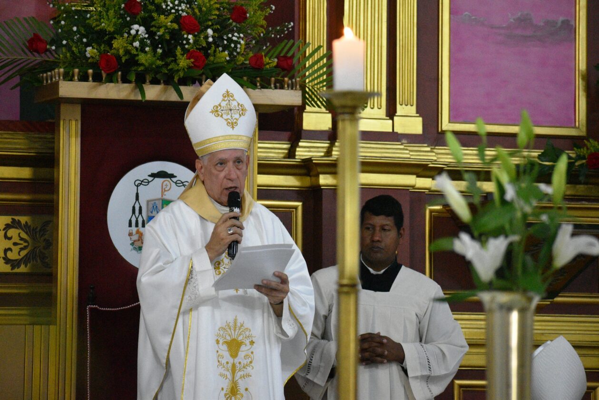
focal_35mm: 165
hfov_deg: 12.4
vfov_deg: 8.3
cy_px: 200
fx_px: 2746
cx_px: 300
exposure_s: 1/250
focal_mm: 110
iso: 4000
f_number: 4.8
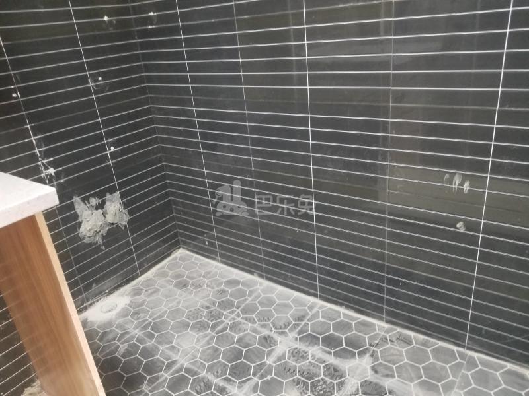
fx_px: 397
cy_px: 198
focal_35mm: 26
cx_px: 264
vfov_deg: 53.1
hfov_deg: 67.3
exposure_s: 1/10
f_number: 1.7
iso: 400
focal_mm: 4.25
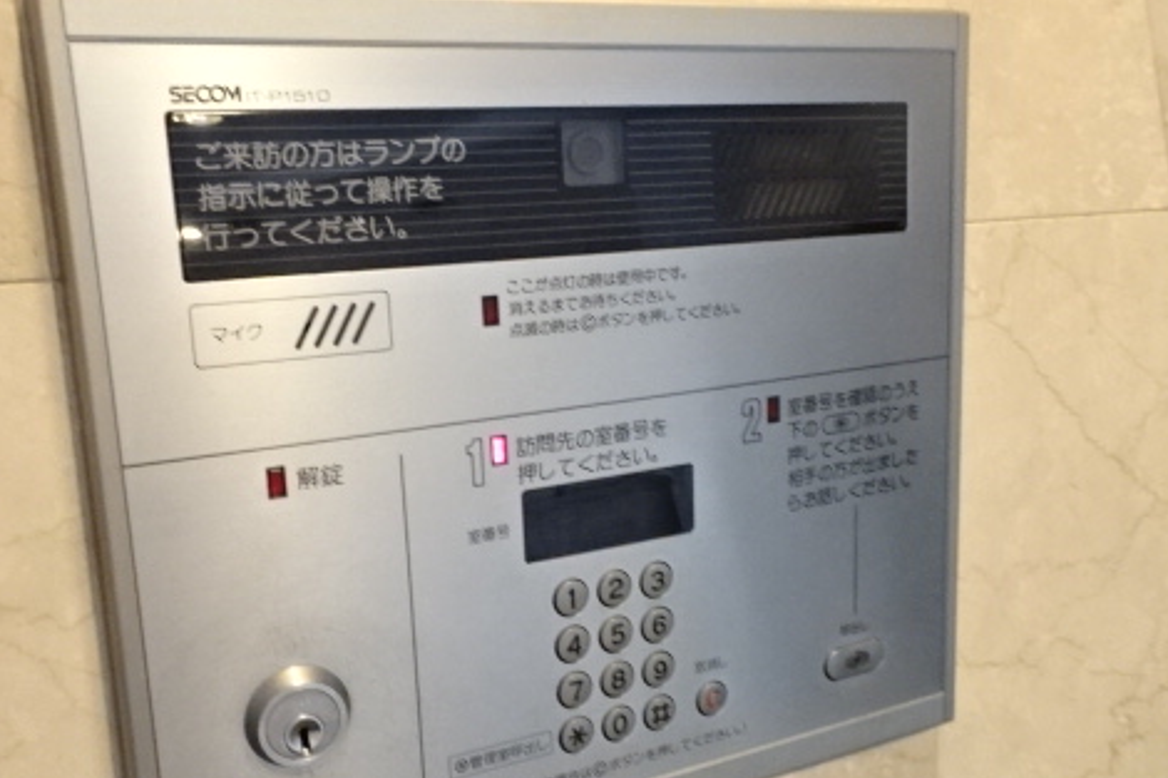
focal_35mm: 34
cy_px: 418
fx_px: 1103
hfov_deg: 55.8
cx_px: 552
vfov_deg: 38.8
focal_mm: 4.1
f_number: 3.5
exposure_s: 1/30
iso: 1000
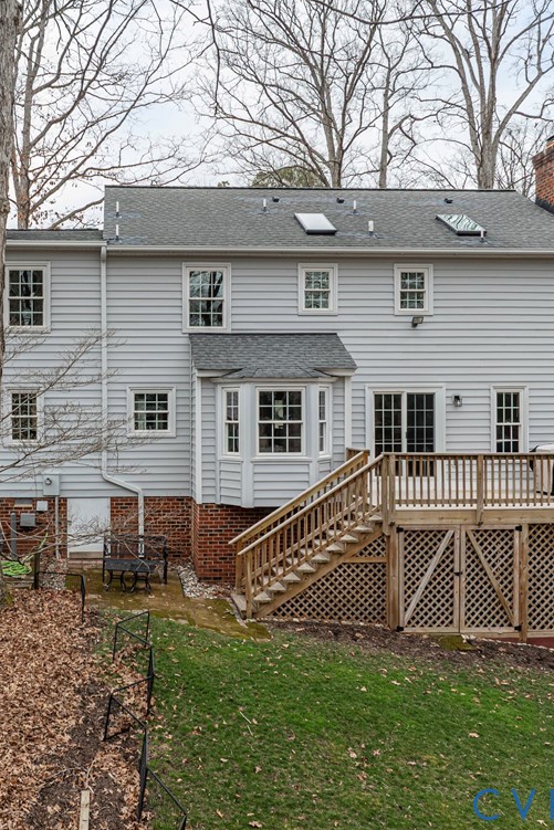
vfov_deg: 55.8
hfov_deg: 37.8
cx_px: 133
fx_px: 784
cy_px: 411
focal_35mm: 34
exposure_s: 1/200
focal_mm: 12.29
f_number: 4.5
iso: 100
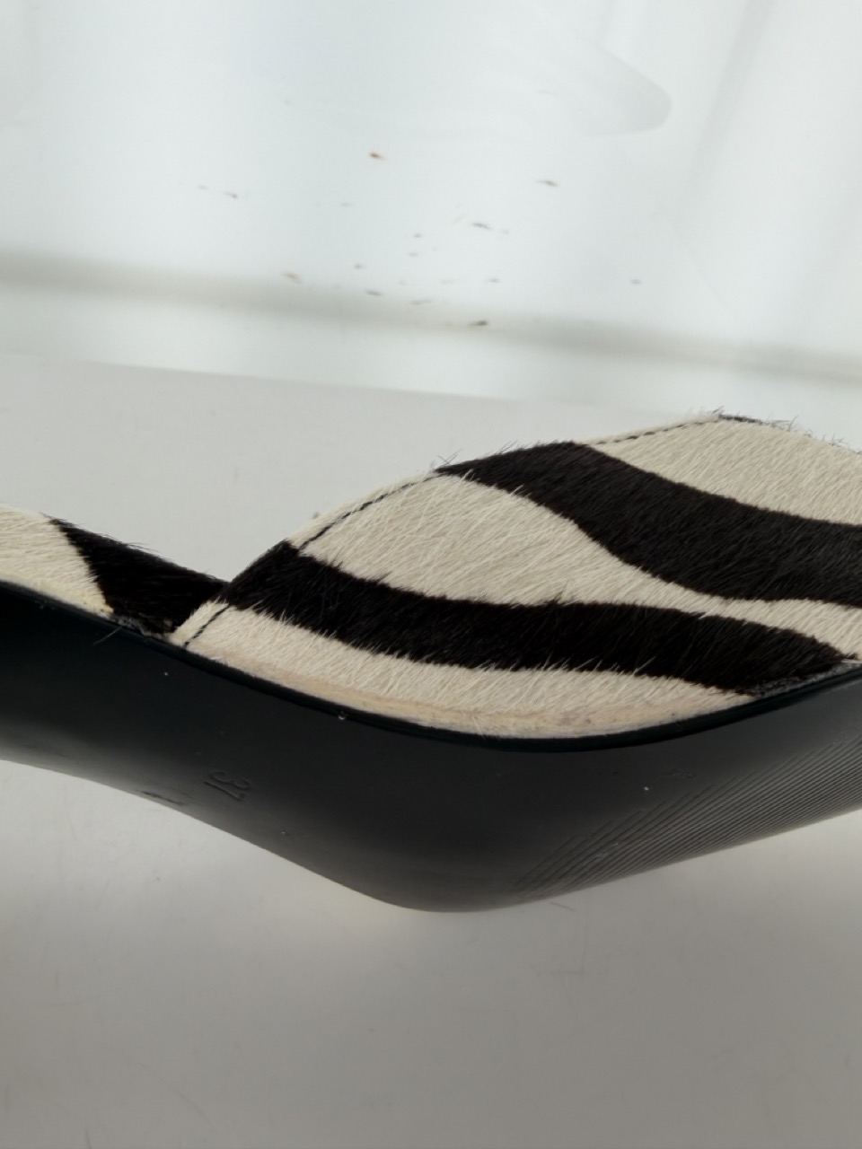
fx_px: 863
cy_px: 574
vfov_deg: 67.3
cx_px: 431
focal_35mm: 26
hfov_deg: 53.1
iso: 20
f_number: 2.2
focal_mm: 2.22
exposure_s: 1/100
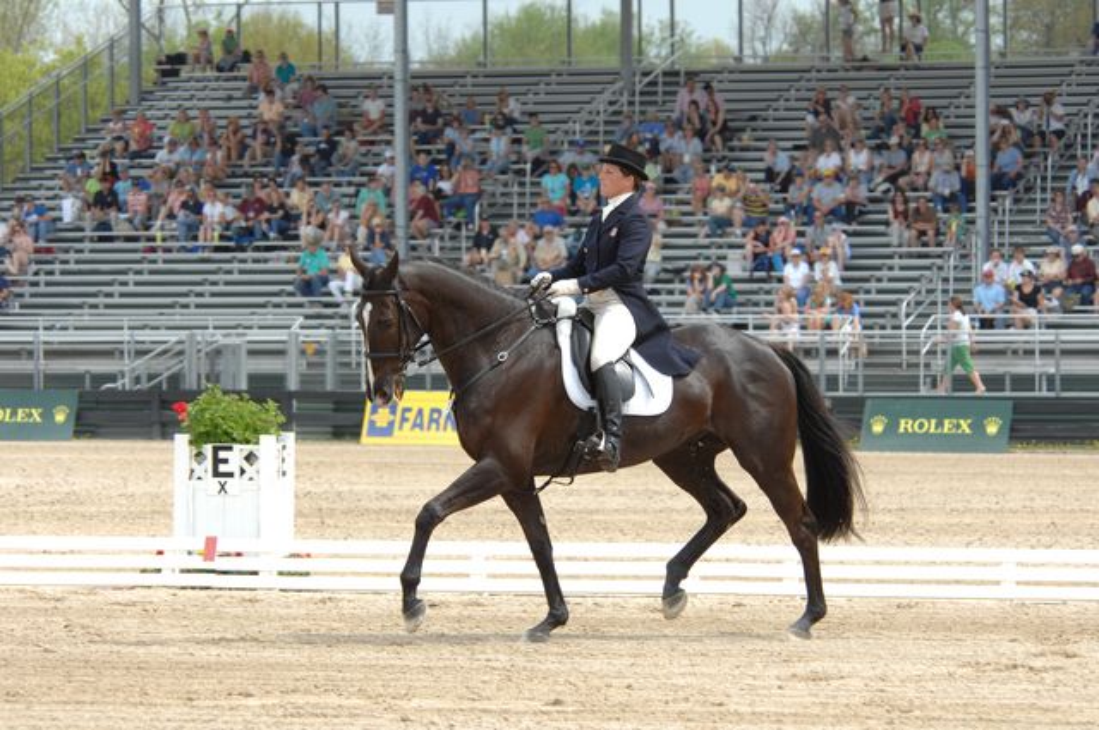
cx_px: 550
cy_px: 365
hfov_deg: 10.6
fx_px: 5945
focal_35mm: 195
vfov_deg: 7.0
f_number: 6.7
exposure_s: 1/500
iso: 200
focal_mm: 130
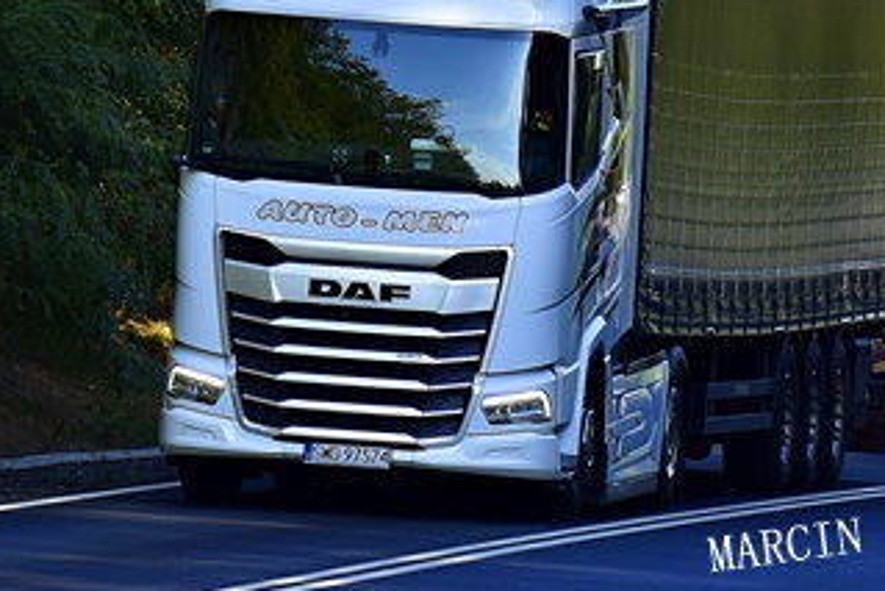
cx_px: 730
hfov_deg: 4.1
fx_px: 12475
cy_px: -83
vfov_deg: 2.7
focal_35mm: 507
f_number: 5
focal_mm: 135
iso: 400
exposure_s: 1/800
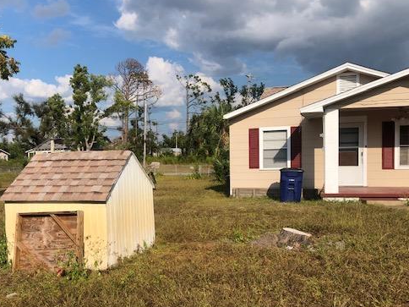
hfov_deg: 50.1
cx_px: 193
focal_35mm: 37
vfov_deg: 38.4
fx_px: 437
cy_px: 193
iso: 20
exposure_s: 1/2703
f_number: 1.8
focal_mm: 3.99
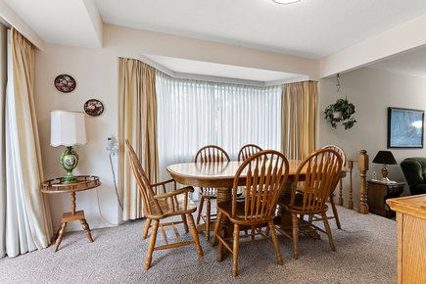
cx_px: 213
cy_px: 142
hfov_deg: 93.3
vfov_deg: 70.4
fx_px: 201
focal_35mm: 17
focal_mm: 17
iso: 640
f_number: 9
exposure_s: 1/10
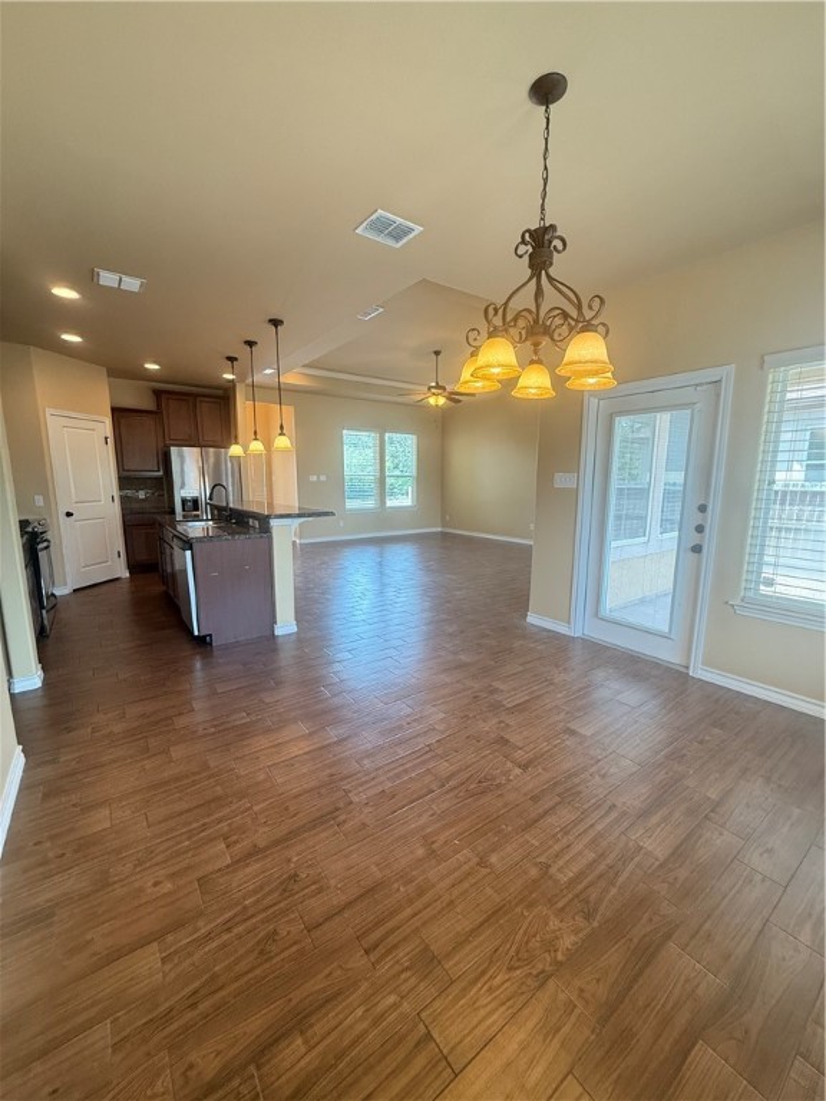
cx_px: 413
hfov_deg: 85.7
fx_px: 445
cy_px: 550
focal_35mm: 14
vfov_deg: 102.1
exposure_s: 1/120
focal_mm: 2.22
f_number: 2.2
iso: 200
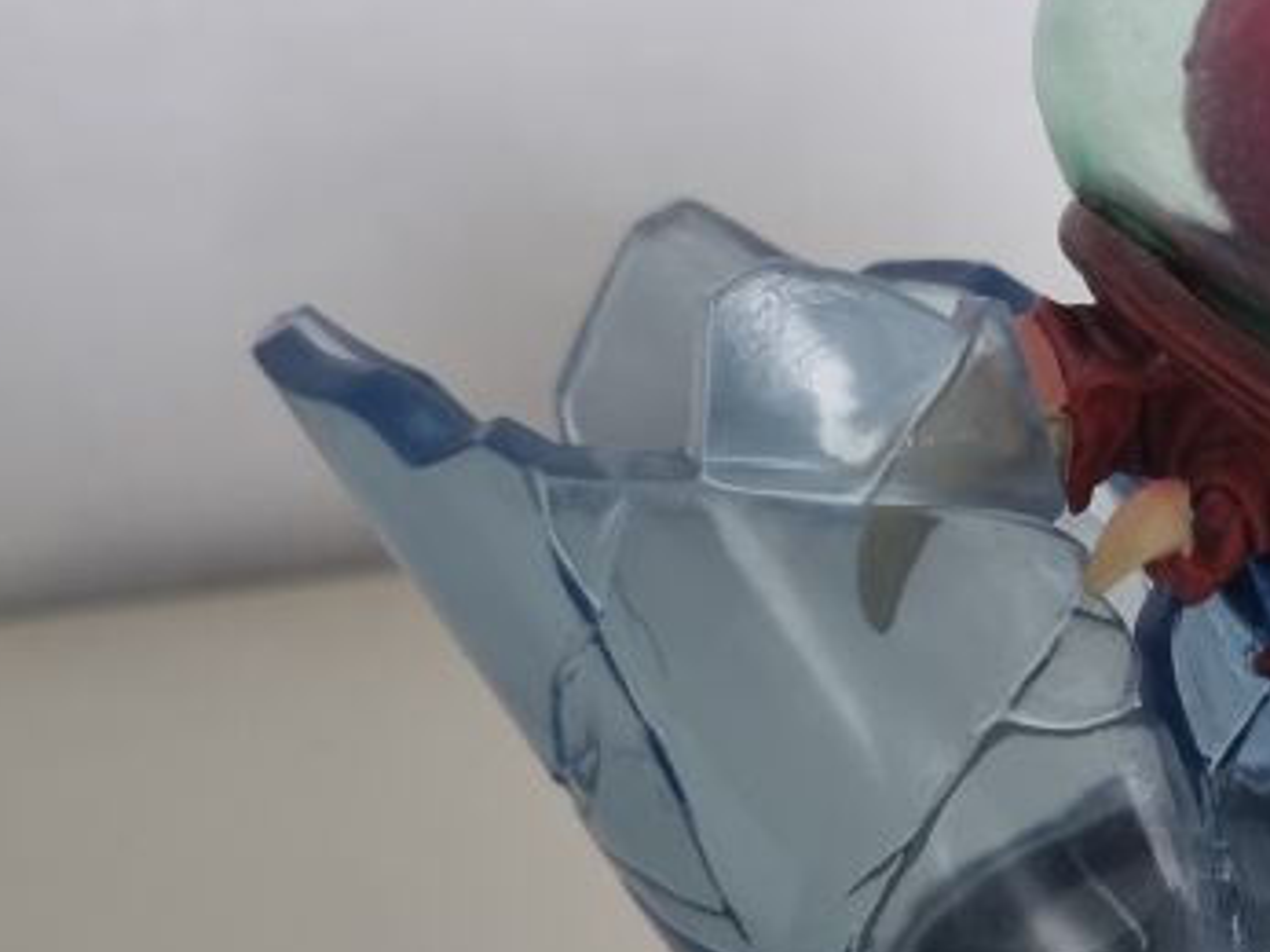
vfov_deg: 19.4
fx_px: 2751
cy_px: 765
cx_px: 1127
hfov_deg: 25.3
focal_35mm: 75
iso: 320
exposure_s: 1/50
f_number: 1.8
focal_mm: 5.4
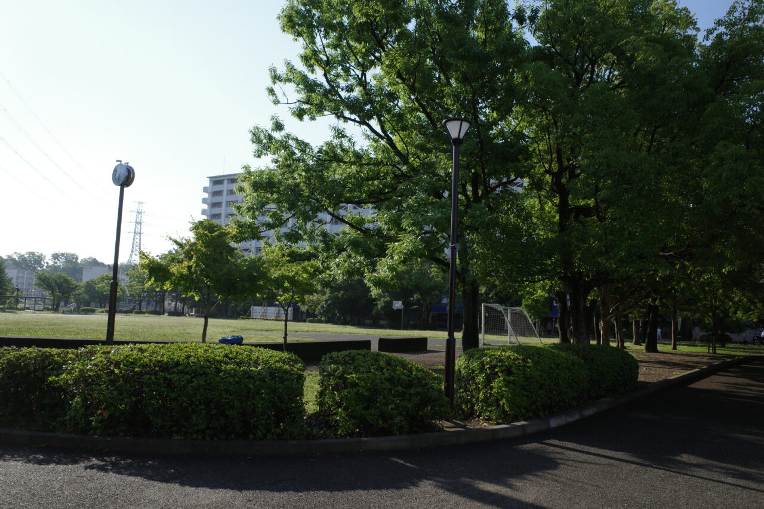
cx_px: 382
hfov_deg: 65.5
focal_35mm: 28
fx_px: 594
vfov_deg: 46.4
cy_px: 254
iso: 200
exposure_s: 1/500
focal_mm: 18.3
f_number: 5.6
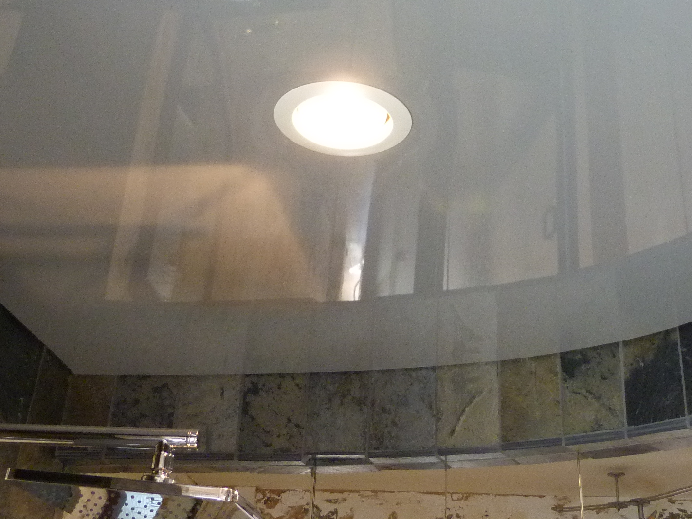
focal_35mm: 45
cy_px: 161
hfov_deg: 41.8
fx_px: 900
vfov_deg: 31.9
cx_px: 421
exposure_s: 1/60
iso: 320
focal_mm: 4.5
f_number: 2.8
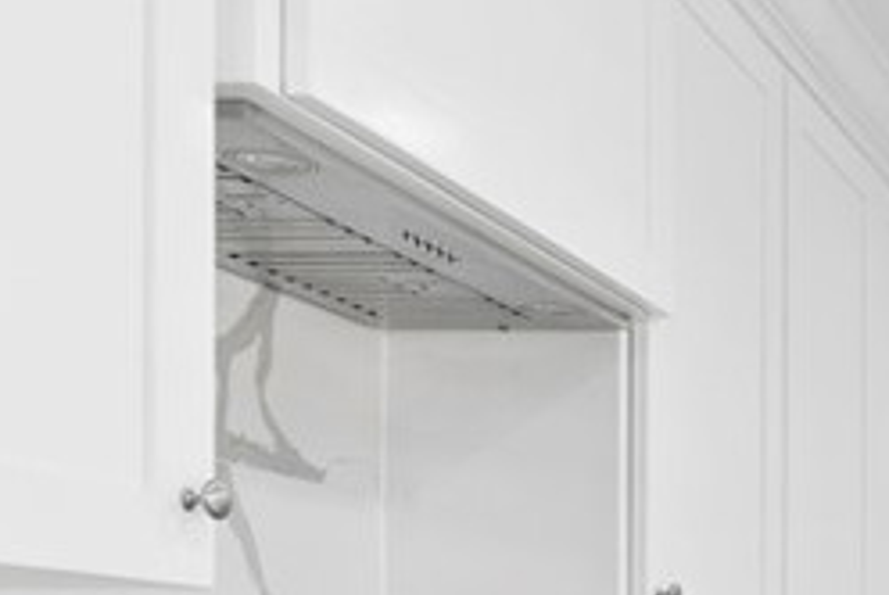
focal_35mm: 66
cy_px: 762
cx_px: 1359
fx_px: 1632
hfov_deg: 23.7
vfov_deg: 19.2
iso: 400
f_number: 7.1
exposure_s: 1/30
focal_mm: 16
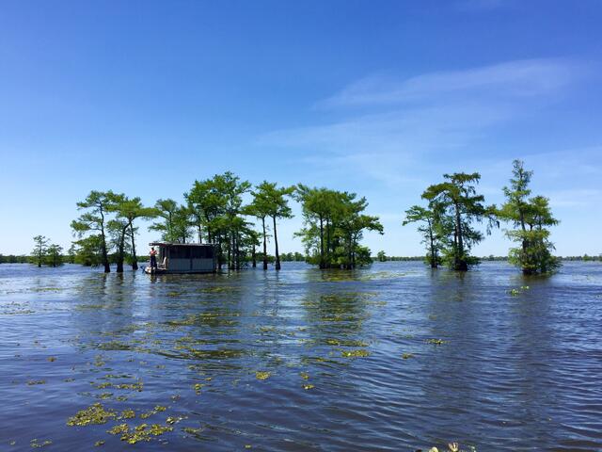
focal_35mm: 29
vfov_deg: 48.2
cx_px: 301
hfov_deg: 61.7
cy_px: 226
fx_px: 504
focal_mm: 4.15
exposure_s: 1/1980
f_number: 2.2
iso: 32
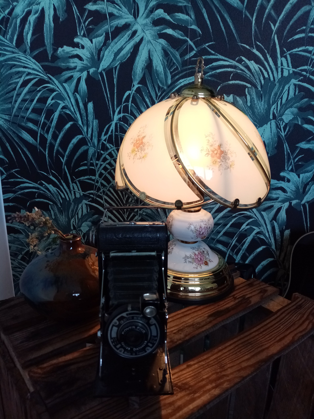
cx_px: 157
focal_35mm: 26
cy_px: 210
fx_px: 314
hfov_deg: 53.1
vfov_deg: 67.3
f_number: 1.8
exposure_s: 1/33.3
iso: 121
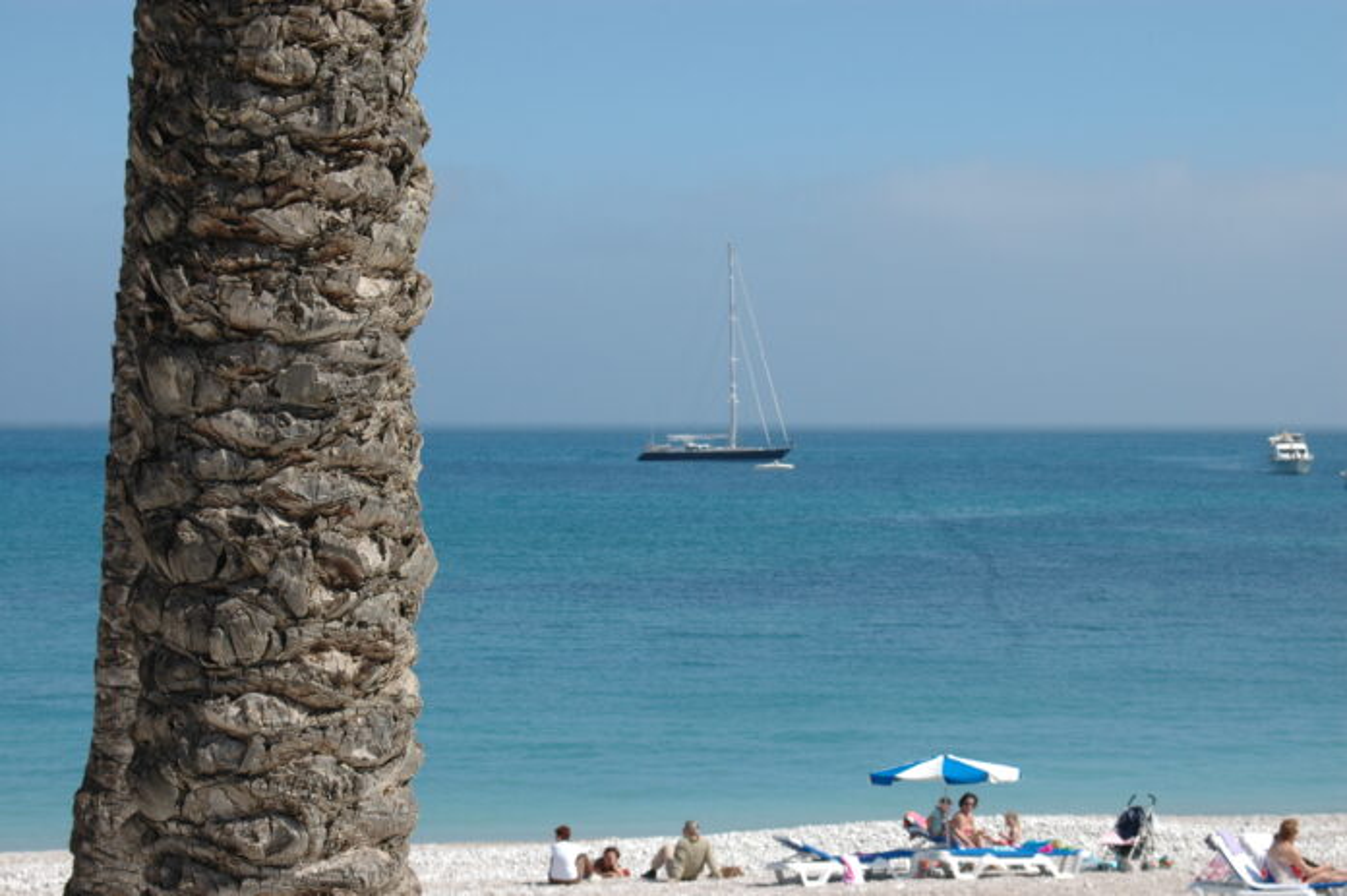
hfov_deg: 22.6
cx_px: 674
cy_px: 448
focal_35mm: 90
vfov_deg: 15.2
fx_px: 3365
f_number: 10
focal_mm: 60
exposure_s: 1/400
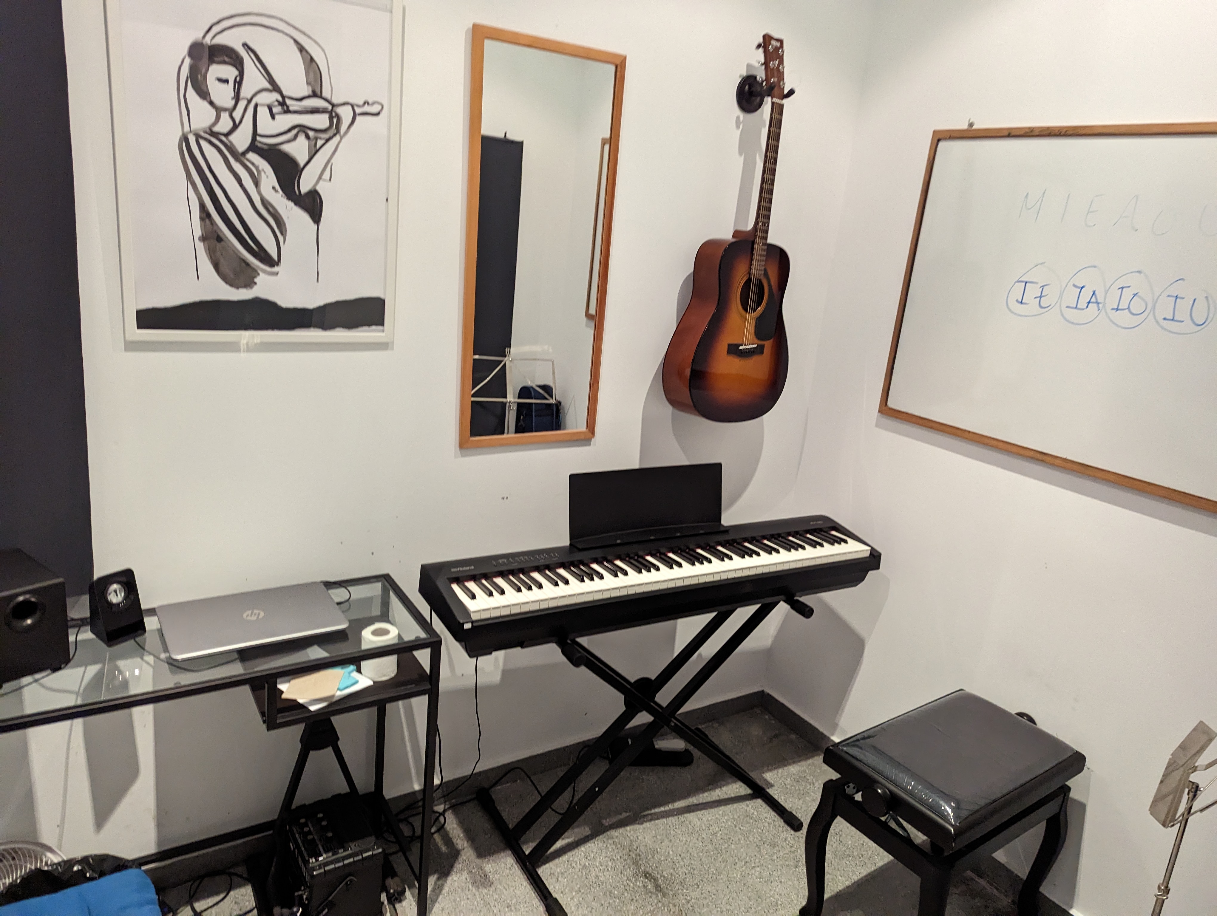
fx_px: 845
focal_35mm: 24
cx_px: 608
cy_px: 458
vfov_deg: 56.9
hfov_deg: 71.5
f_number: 1.85
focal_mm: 6.81
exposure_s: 1/100
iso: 1034
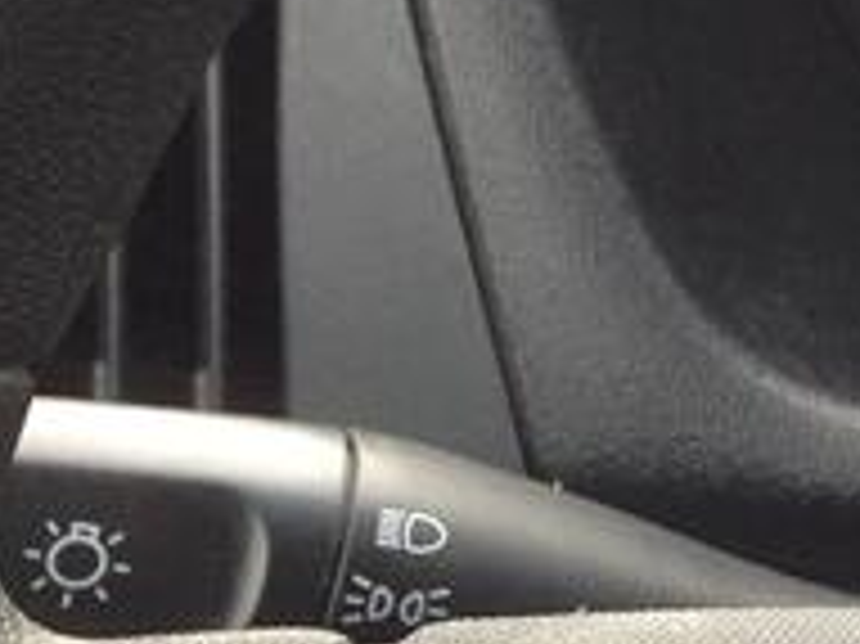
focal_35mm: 177
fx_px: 4395
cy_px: 72
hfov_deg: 9.9
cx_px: 2040
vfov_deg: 8.4
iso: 64
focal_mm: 4.13
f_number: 2.4
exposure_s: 1/120
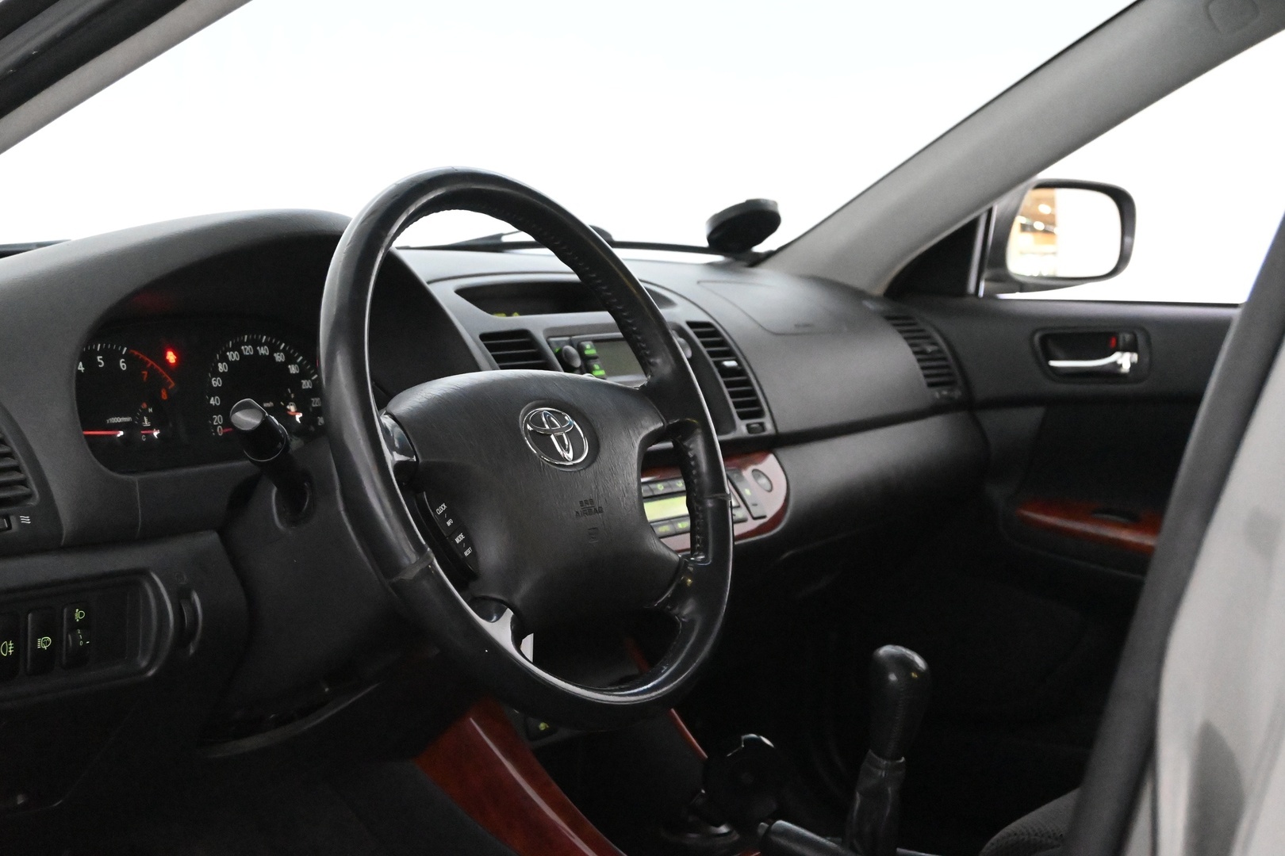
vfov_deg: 23.2
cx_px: 642
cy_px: 428
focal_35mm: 58
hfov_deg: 34.2
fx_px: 2088
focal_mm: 39
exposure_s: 1/60
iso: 12800
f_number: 5.6
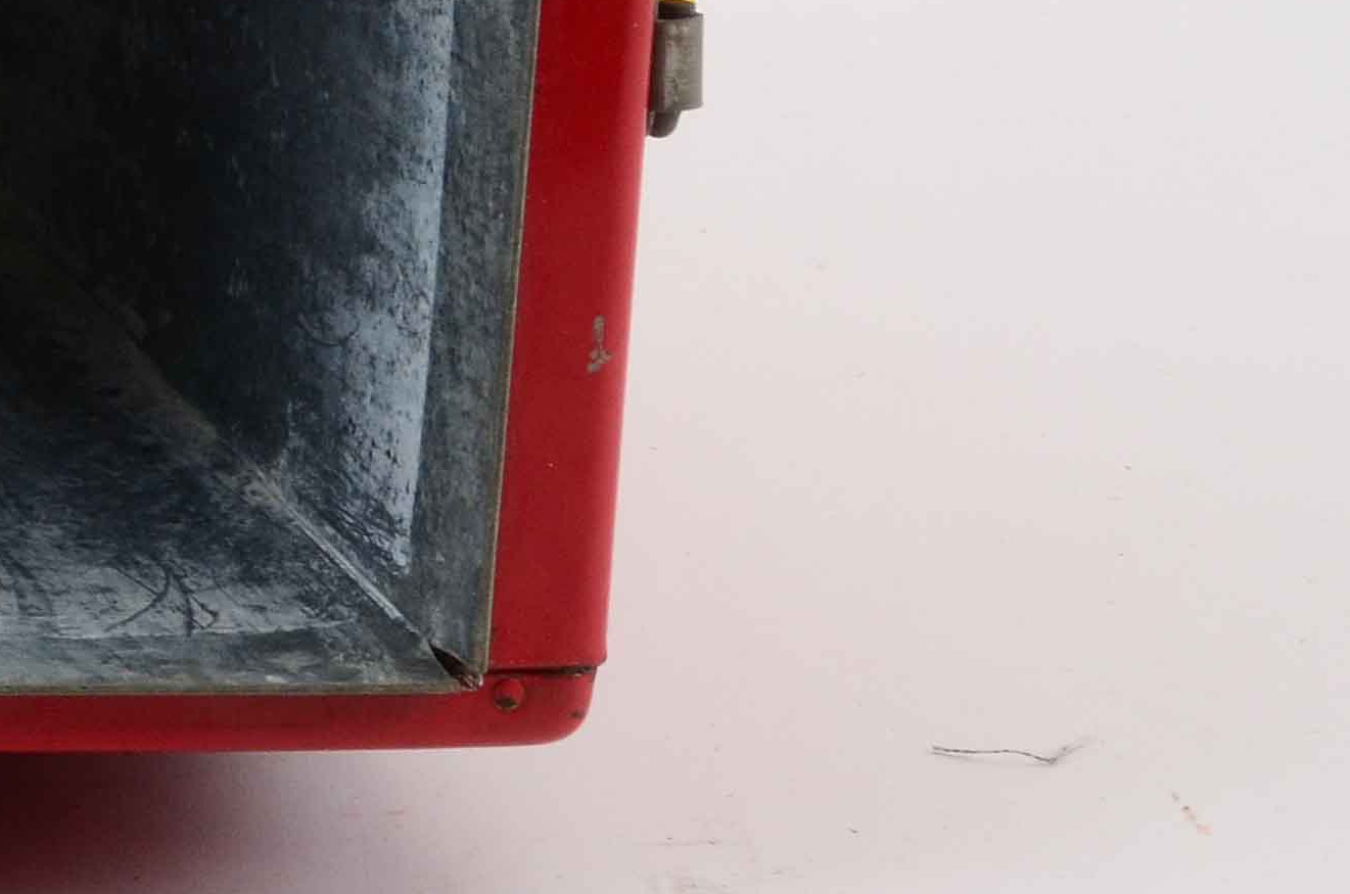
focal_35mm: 179
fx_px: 6699
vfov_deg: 7.6
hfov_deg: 10.8
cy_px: 184
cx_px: -1109
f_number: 16
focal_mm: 32
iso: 400
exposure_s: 1/160
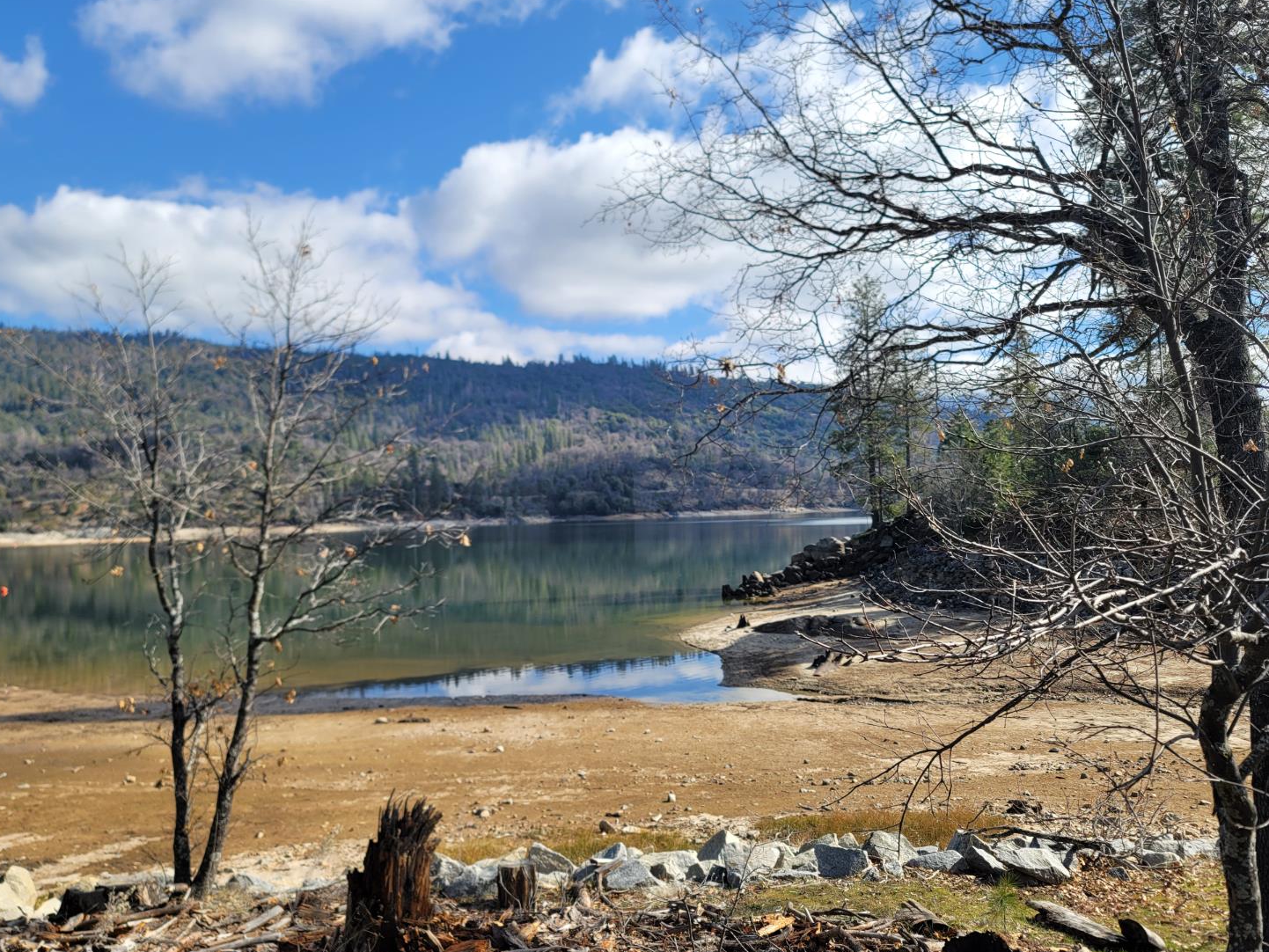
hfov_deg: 67.3
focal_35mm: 26
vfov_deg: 53.1
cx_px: 611
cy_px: 489
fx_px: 953
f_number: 1.8
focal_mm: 7
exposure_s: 1/786
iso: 20
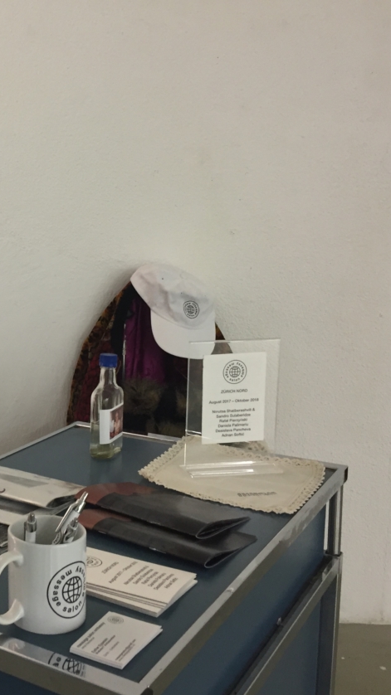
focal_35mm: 43
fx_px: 793
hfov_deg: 25.6
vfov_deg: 47.4
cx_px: -42
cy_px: 353
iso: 125
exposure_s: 1/33
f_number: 2.2
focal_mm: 4.15
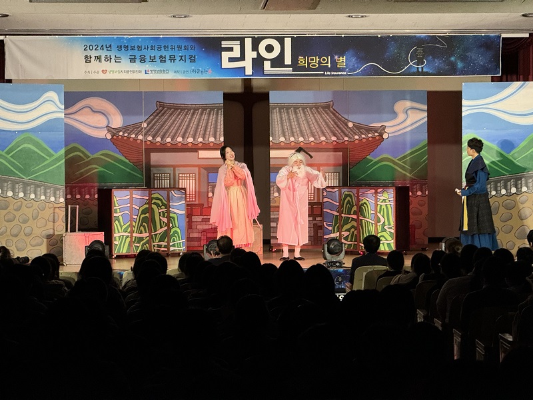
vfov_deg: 12.3
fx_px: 1848
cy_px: 200
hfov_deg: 16.4
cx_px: 266
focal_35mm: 120
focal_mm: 15.66
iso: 200
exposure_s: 1/100
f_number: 2.8
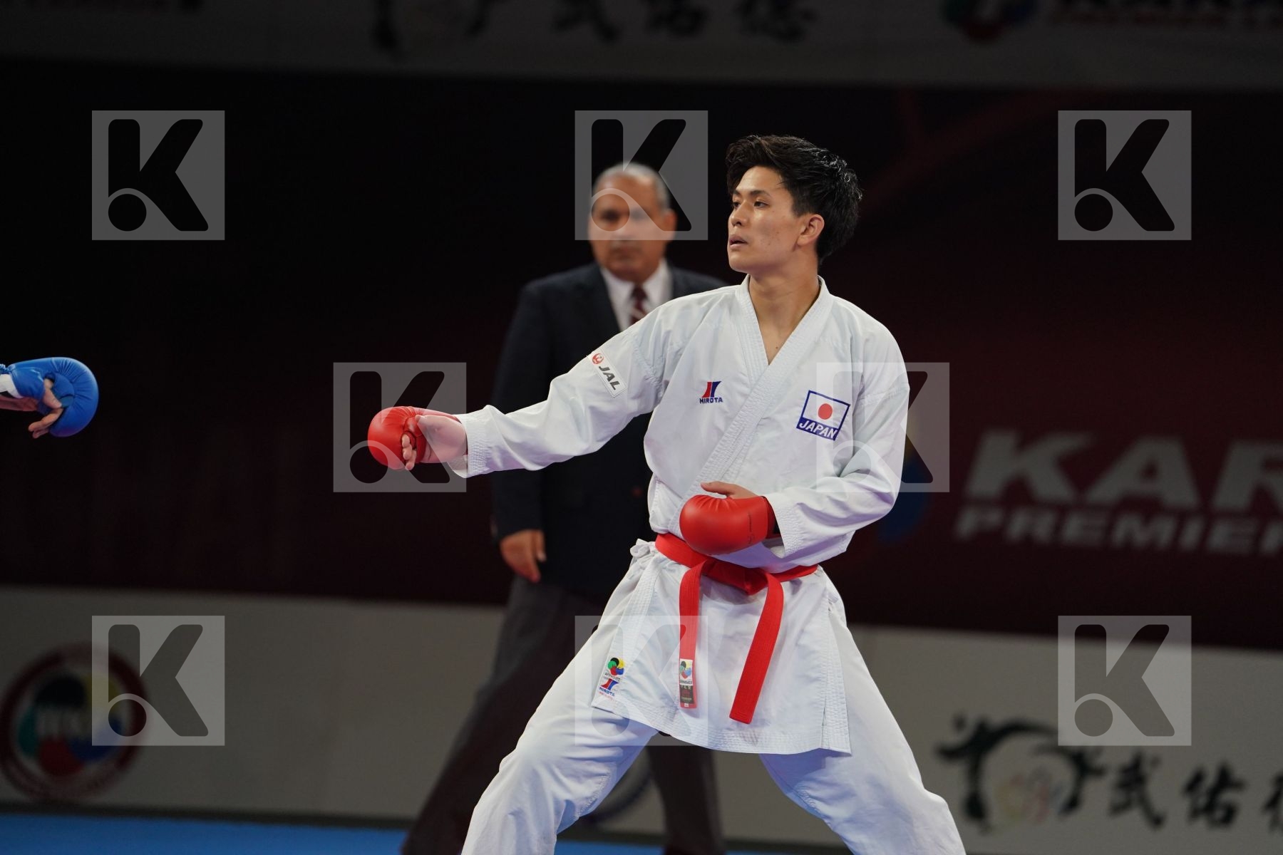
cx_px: 642
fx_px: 7127
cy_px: 428
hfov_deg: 10.3
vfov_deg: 6.9
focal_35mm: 200
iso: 1600
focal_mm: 200
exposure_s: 1/1000
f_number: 2.8
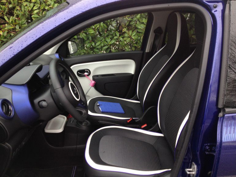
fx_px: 239
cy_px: 88
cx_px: 118
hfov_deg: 52.6
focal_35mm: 35
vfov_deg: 40.7
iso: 50
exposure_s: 1/60
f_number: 2.4
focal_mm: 4.28
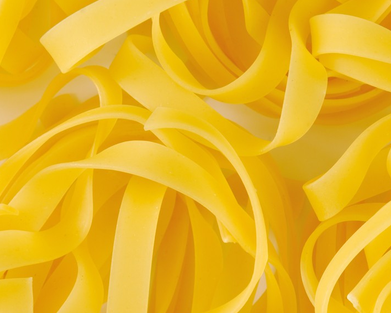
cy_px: 259
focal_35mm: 167
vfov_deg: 9.2
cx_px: 257
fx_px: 1932
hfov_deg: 11.5
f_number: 16
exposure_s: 1/125
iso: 100
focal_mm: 70
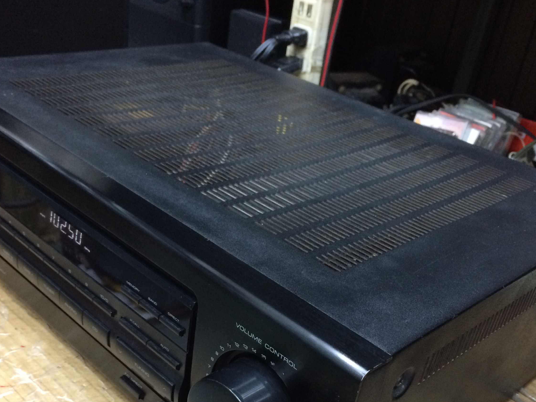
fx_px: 650
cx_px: 263
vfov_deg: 33.9
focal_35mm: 42
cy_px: 285
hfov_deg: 44.8
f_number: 2.2
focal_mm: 4.15
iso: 250
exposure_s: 1/33
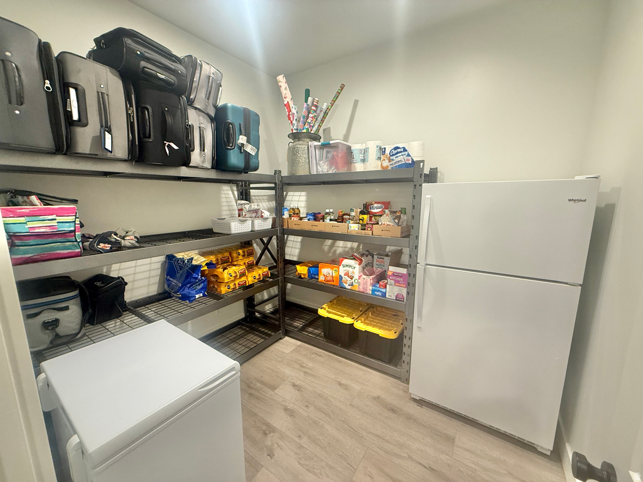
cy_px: 241
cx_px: 322
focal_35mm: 14
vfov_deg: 85.7
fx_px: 260
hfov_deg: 102.1
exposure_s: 1/60
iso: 320
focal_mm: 2.22
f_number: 2.2
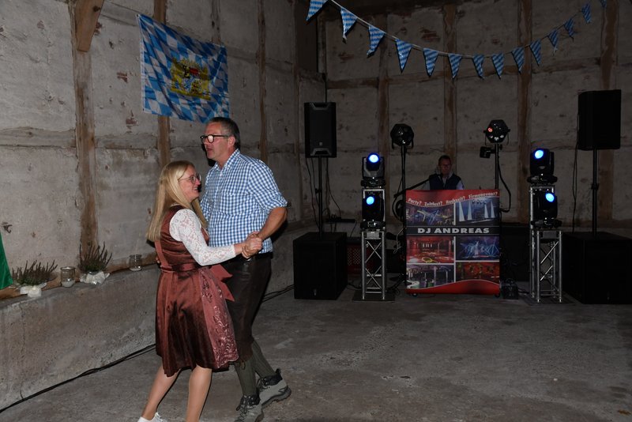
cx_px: 316
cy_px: 211
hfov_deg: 57.2
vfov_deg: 40.0
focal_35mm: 33
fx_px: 580
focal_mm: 22
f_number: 5
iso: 1000
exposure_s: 1/60
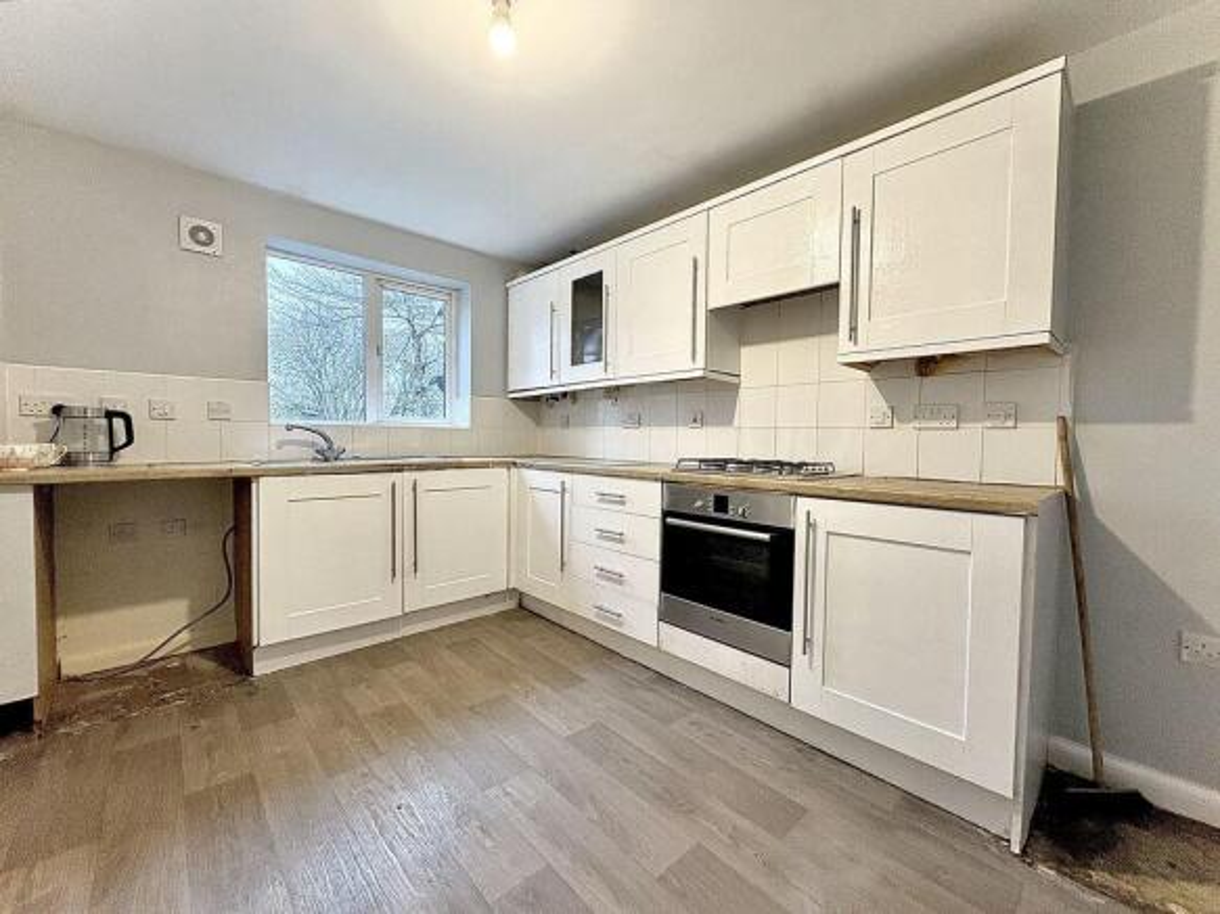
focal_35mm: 14
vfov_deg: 85.7
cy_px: 457
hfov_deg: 102.1
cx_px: 610
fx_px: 493
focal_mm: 2.22
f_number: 2.2
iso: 250
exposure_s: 1/50
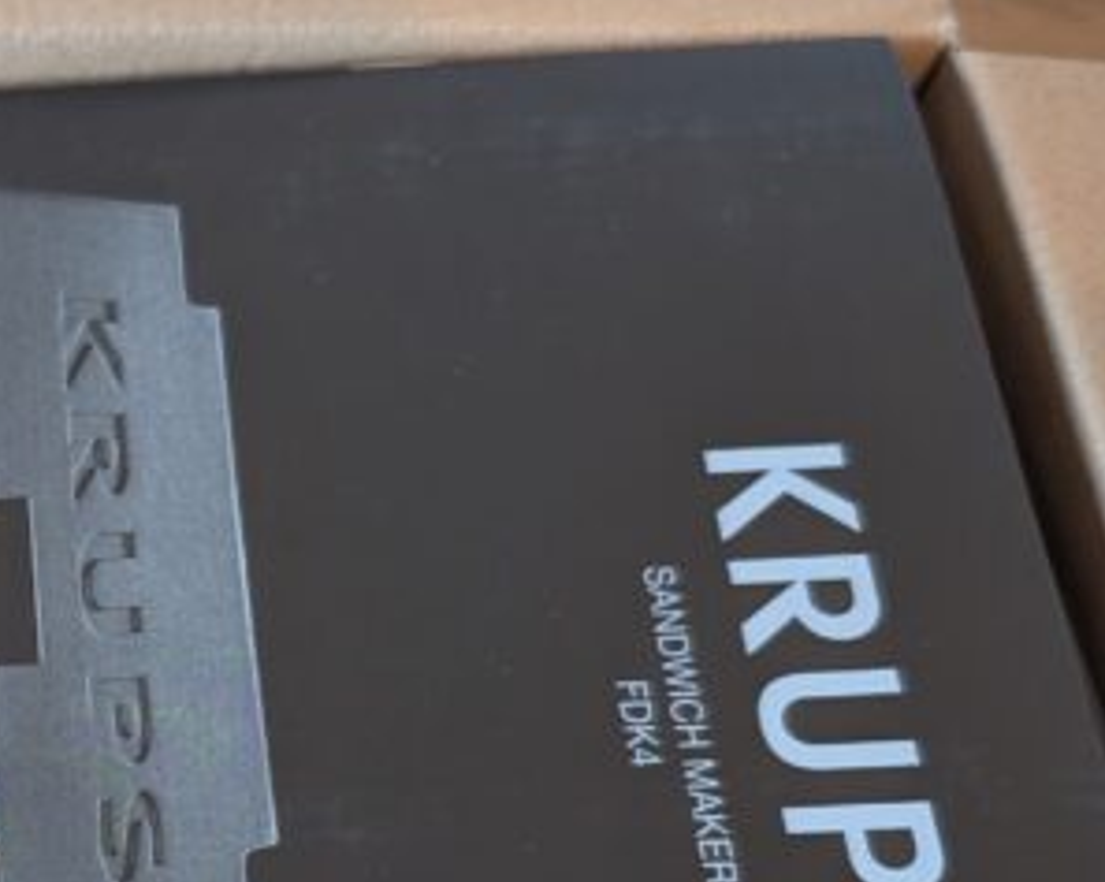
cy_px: 772
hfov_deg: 21.4
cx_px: -320
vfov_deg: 18.6
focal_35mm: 81
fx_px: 2646
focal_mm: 6.9
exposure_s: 1/50
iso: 643
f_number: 1.68
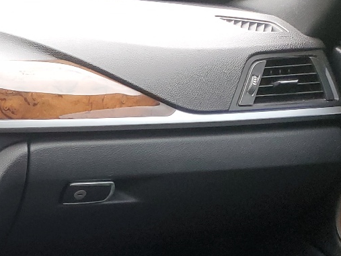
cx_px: -154
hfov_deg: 20.7
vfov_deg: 16.5
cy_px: 379
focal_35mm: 82
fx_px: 808
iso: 65
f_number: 1.5
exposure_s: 1/120
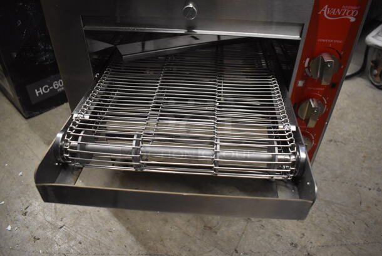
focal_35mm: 27
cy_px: 128
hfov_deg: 67.3
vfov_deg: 48.0
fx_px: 287
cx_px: 191
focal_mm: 18
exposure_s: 1/125
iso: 2500
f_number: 3.5
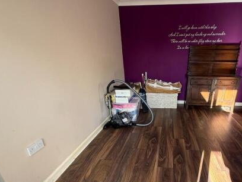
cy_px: 111
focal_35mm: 20
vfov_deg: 65.2
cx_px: 156
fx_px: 140
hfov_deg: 79.7
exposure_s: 1/99
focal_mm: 2.22
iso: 200
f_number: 2.2
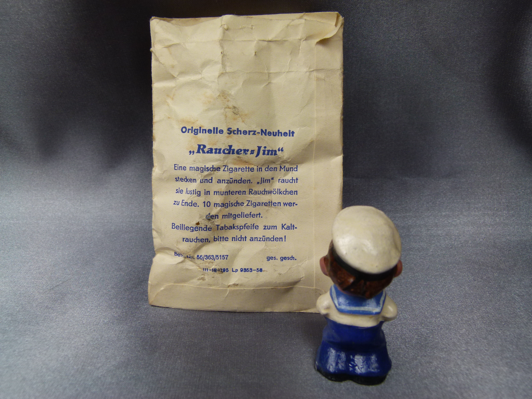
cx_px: 266
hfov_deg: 58.4
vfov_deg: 45.4
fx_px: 476
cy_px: 200
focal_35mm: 31
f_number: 3
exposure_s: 1/60
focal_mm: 5.6
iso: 125
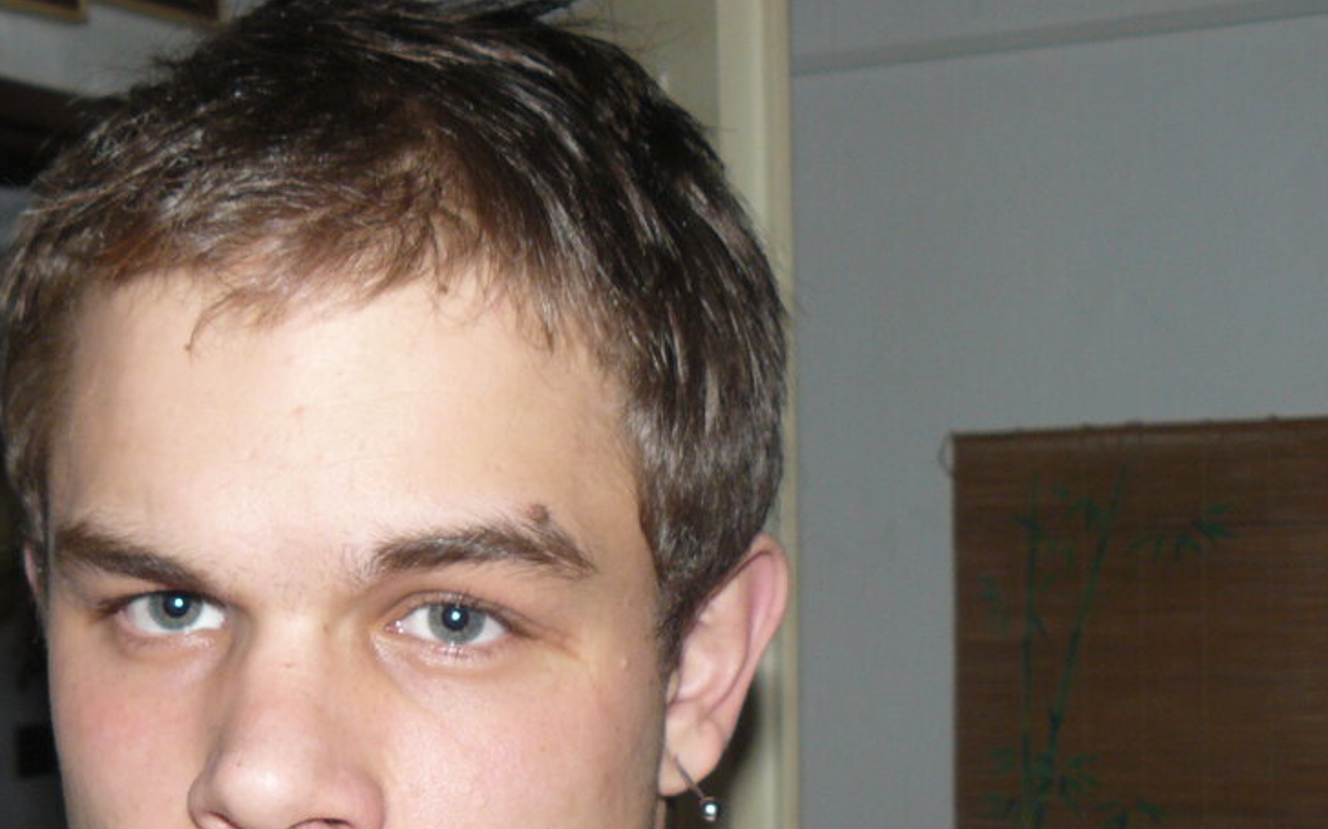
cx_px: 289
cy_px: 727
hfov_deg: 31.7
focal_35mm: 63
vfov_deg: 20.3
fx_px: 2280
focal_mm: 6
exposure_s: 1/30
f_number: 2.8
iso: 100
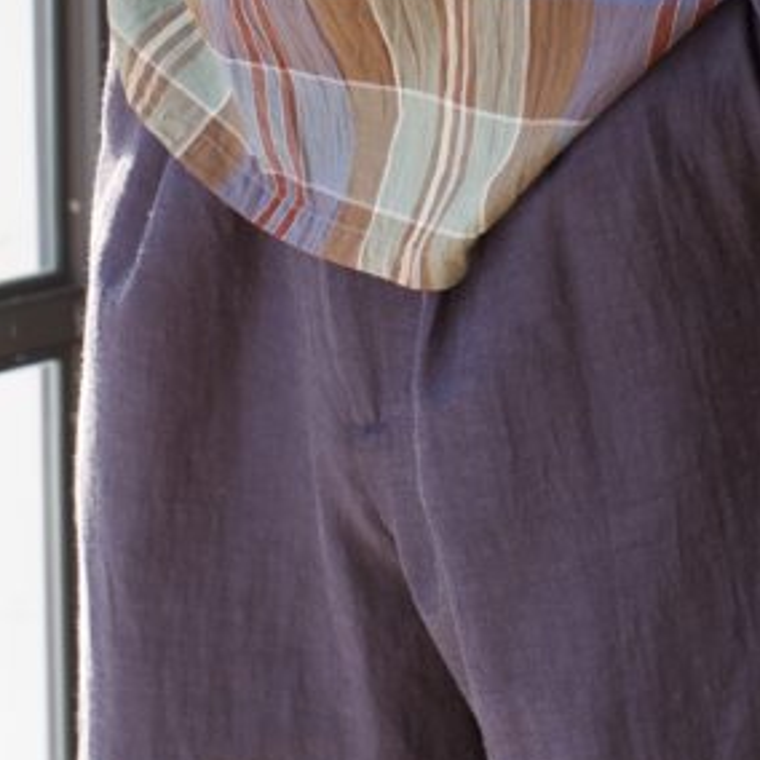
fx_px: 5713
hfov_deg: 7.6
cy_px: -102
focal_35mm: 230
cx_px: 523
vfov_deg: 7.6
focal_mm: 50
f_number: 4.5
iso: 200
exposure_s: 1/125
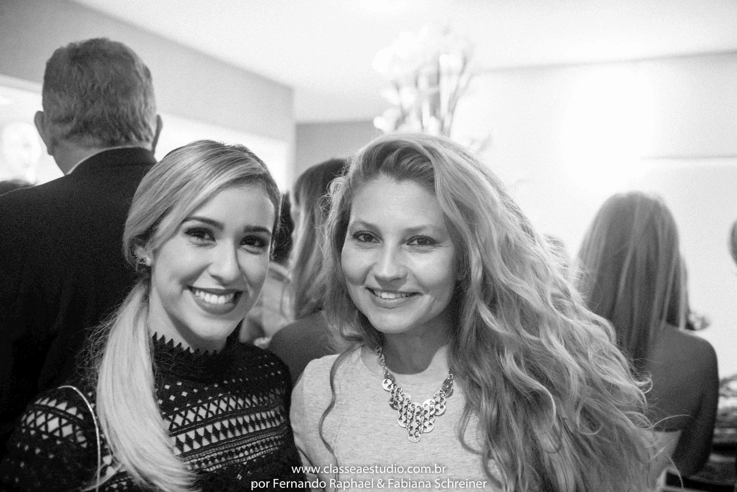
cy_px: 246
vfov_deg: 38.9
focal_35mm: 34
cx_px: 368
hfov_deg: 55.8
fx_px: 696
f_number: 2.8
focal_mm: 34
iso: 3200
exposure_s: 1/50
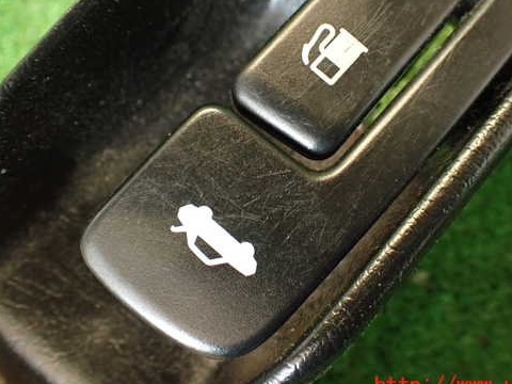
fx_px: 592
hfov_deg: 46.6
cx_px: 295
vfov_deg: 35.9
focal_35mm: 40
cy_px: 160
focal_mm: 5.79
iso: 500
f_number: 2.4
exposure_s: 1/30
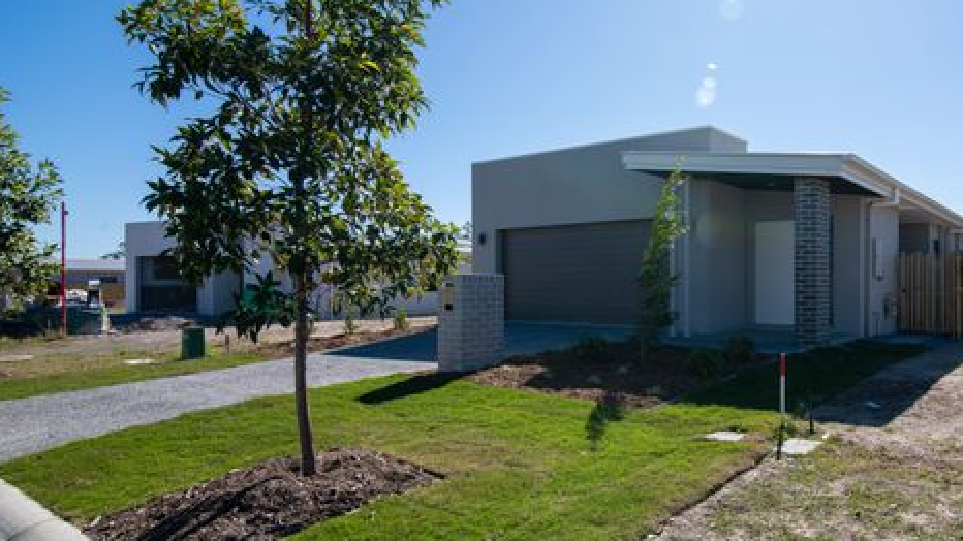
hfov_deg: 89.6
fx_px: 485
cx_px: 482
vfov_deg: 58.0
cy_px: 313
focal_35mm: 19
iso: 100
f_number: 9
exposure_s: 1/160
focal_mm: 18
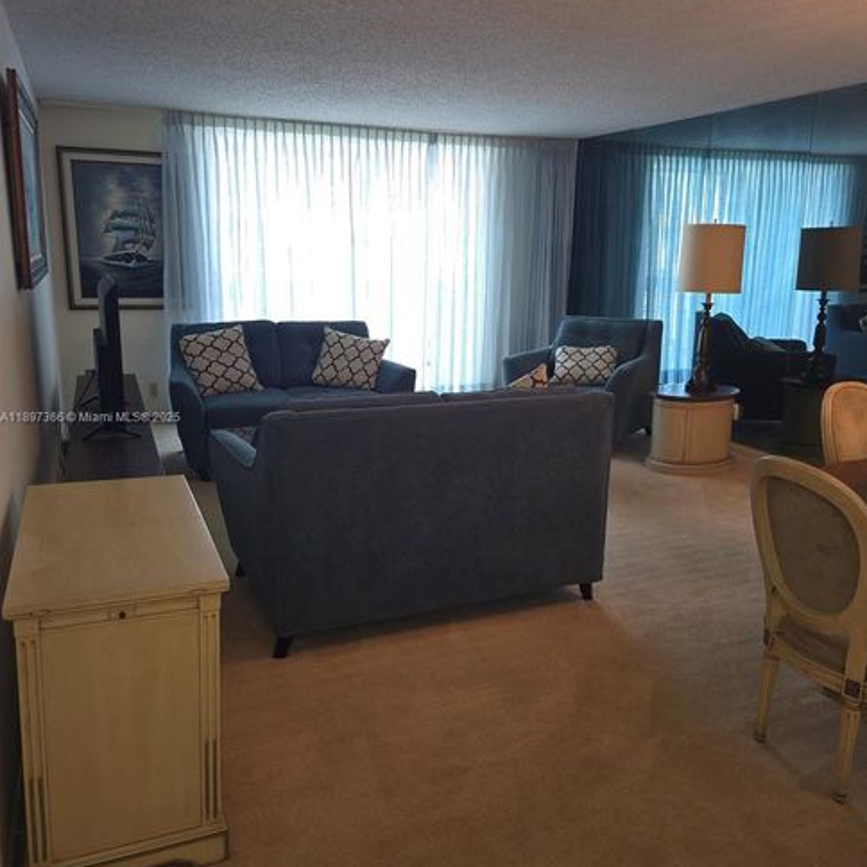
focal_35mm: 28
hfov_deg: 57.3
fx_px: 793
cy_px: 418
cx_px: 446
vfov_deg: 57.3
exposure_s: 1/60
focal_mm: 6.3
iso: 100
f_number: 1.7
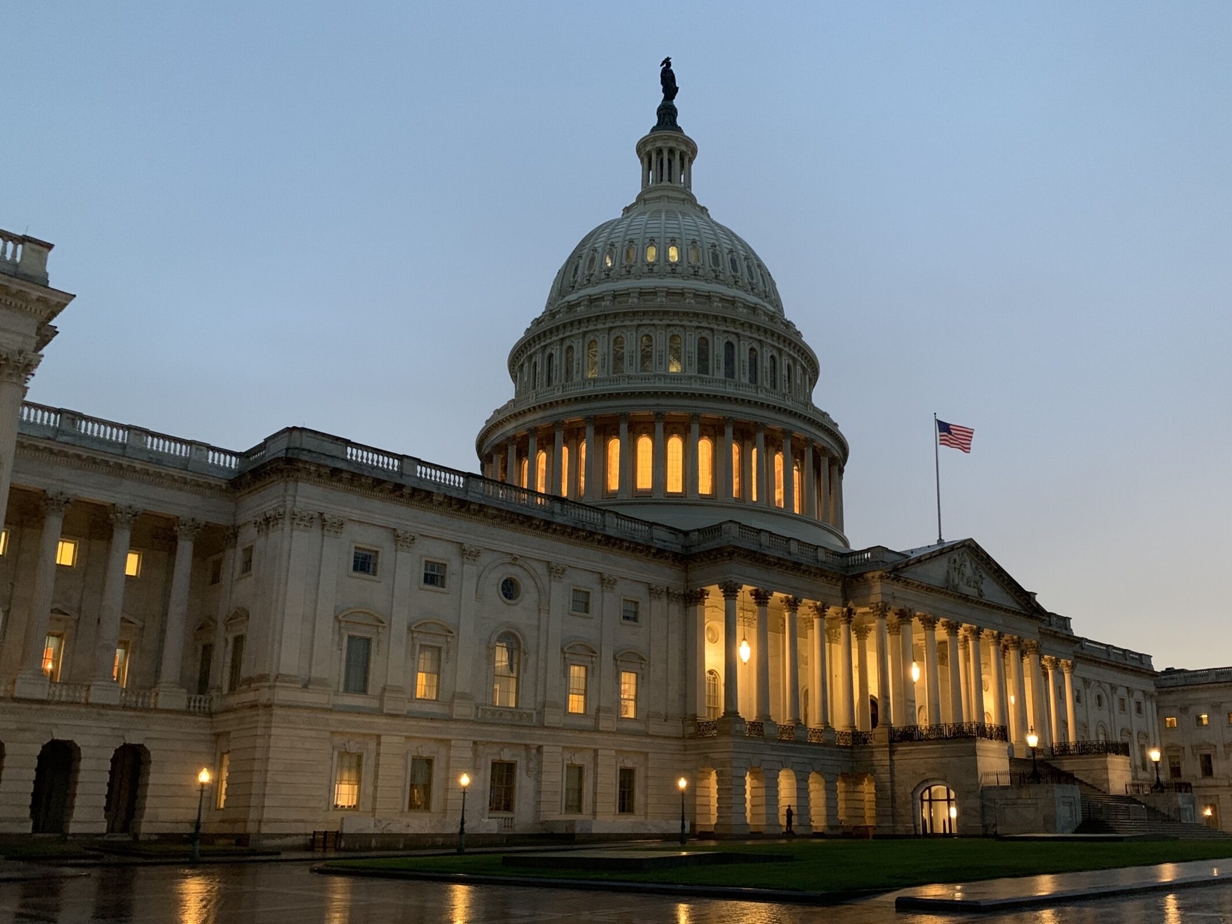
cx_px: 699
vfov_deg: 45.2
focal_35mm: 31
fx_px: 1103
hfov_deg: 58.1
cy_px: 546
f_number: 1.8
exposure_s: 1/31
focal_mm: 4.25
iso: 400
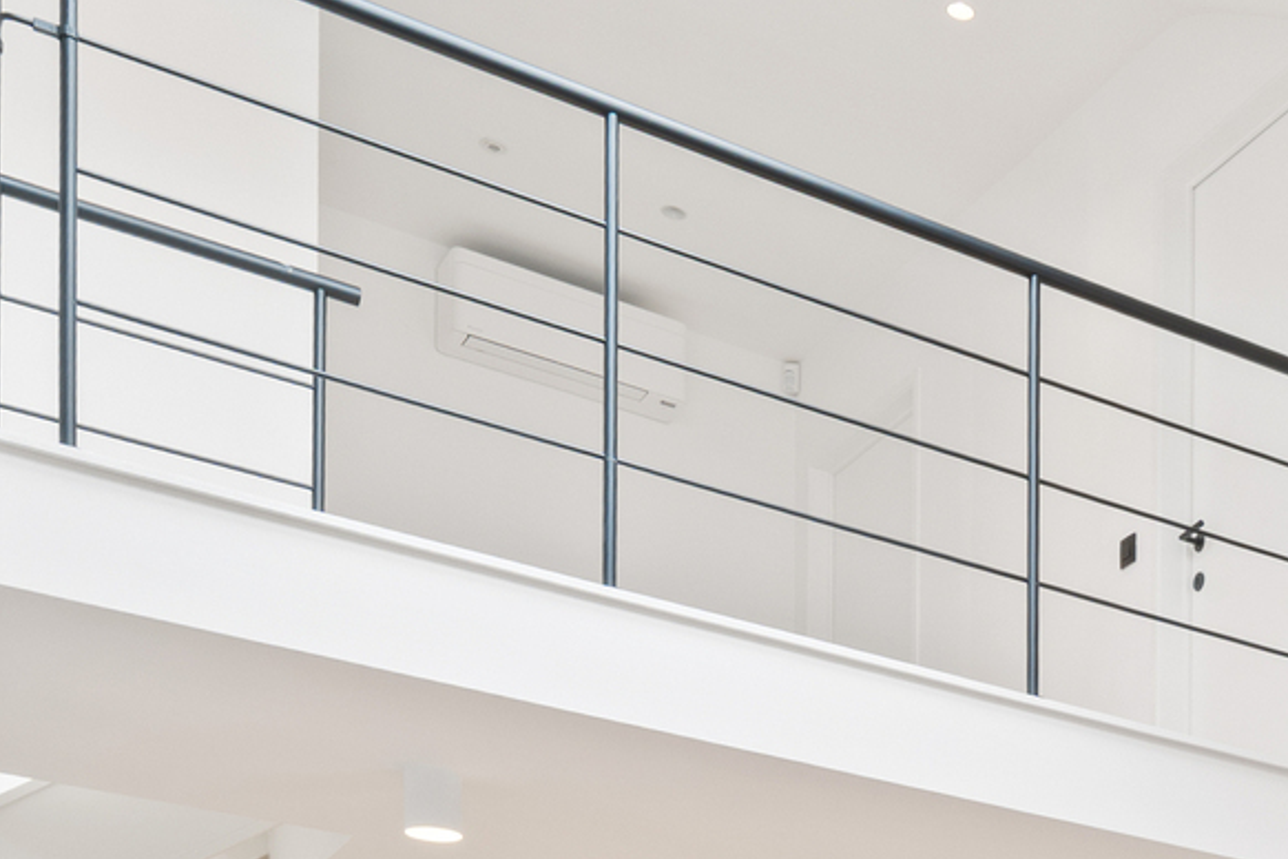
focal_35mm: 66
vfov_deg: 17.1
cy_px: 1534
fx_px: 2361
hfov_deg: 26.9
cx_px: 1558
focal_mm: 16
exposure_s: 1.6
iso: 250
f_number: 11
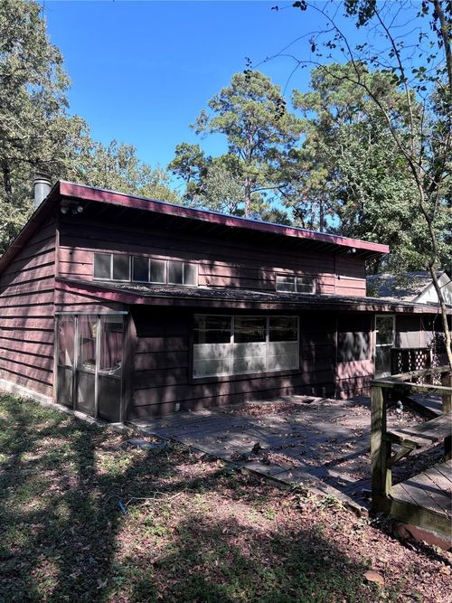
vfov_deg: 67.3
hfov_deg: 53.0
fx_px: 453
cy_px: 302
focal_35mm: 26
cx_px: 226
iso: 50
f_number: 1.6
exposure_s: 1/742
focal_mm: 5.96
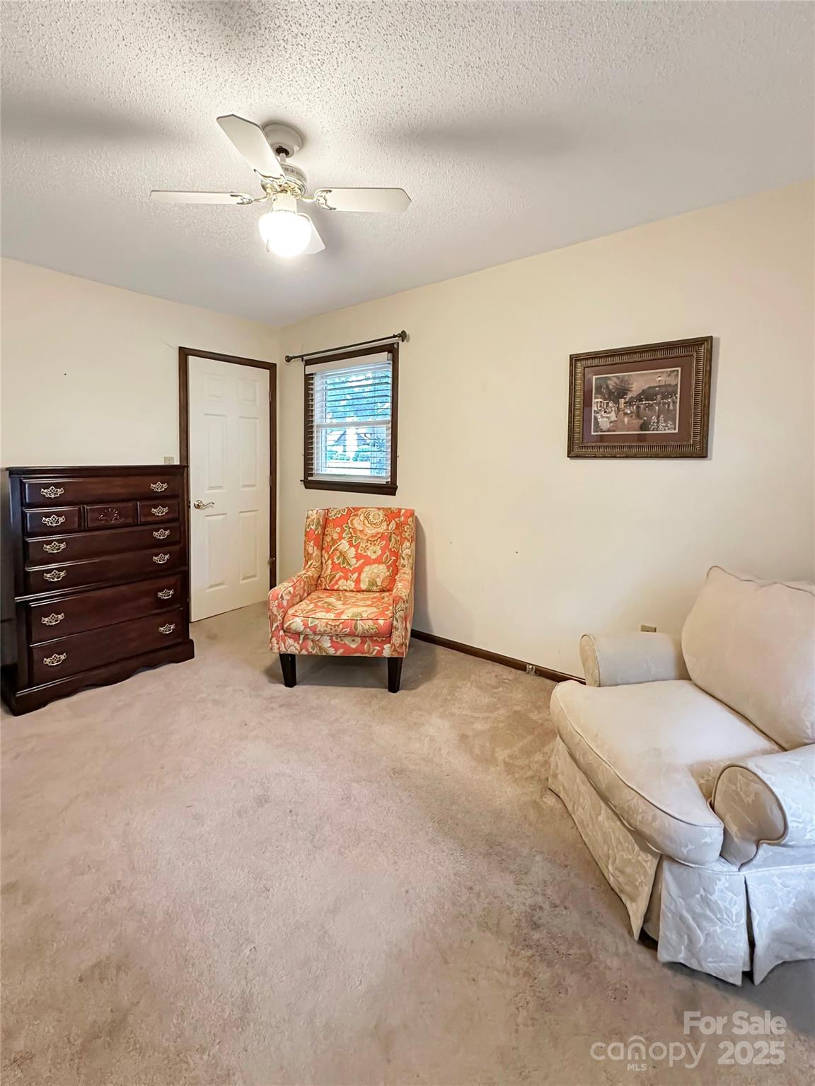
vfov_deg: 102.1
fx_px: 439
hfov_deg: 85.7
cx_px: 408
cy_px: 543
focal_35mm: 14
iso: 500
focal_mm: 2.22
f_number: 2.2
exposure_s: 1/60
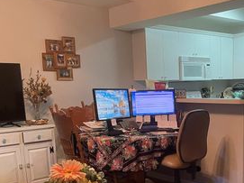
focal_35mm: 48
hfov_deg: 38.7
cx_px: 181
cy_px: 145
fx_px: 338
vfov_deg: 29.6
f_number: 1.6
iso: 500
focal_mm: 4.2
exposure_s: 1/60
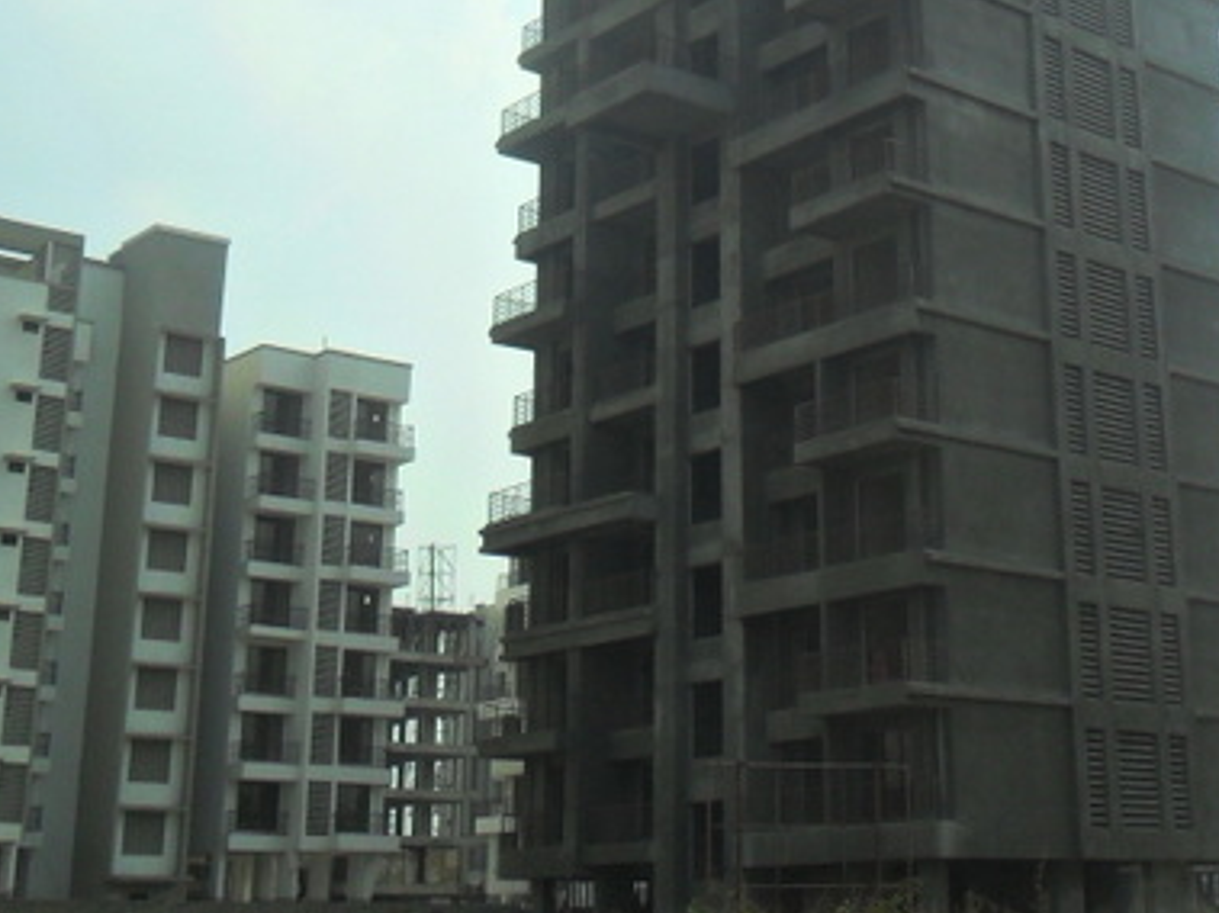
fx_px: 2007
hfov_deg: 33.5
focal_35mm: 57
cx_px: 794
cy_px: 231
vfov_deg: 25.4
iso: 100
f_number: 8.9
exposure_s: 1/350
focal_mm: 4.9
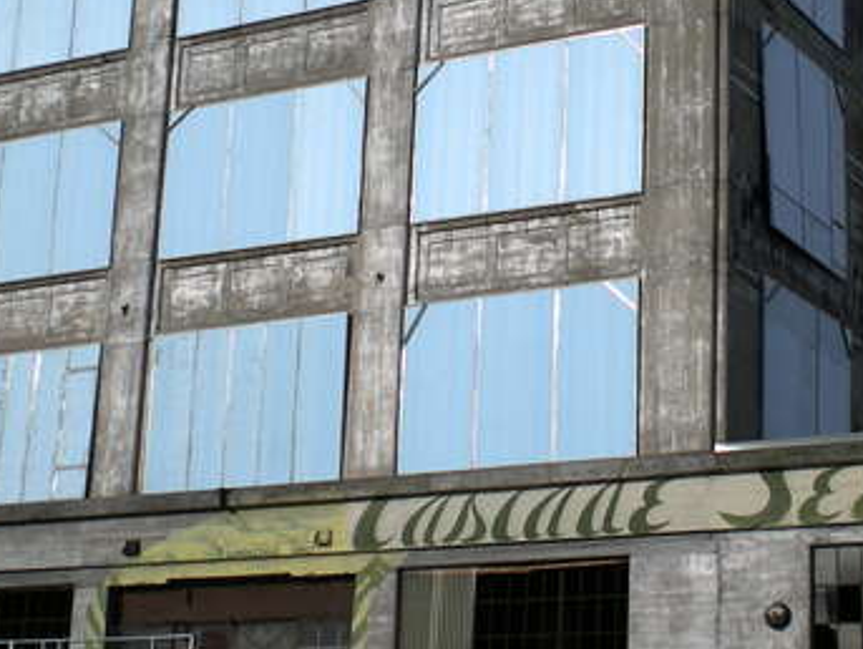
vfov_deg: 17.4
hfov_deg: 23.0
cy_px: 289
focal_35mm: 85
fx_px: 2121
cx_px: 488
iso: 50
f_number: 4.6
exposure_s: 1/608
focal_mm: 6.3
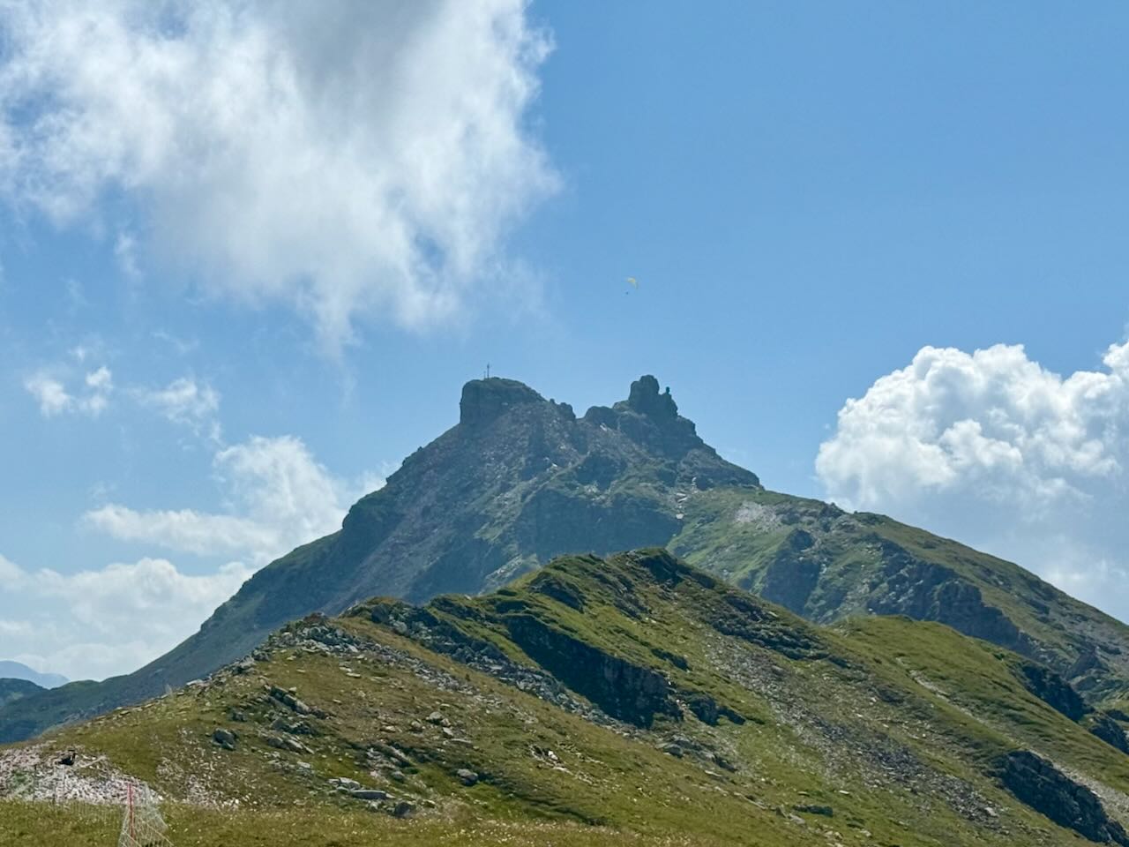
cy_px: 424
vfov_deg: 30.3
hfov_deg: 39.7
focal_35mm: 48
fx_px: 1566
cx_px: 564
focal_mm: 6.76
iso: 50
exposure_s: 1/11364
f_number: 1.78
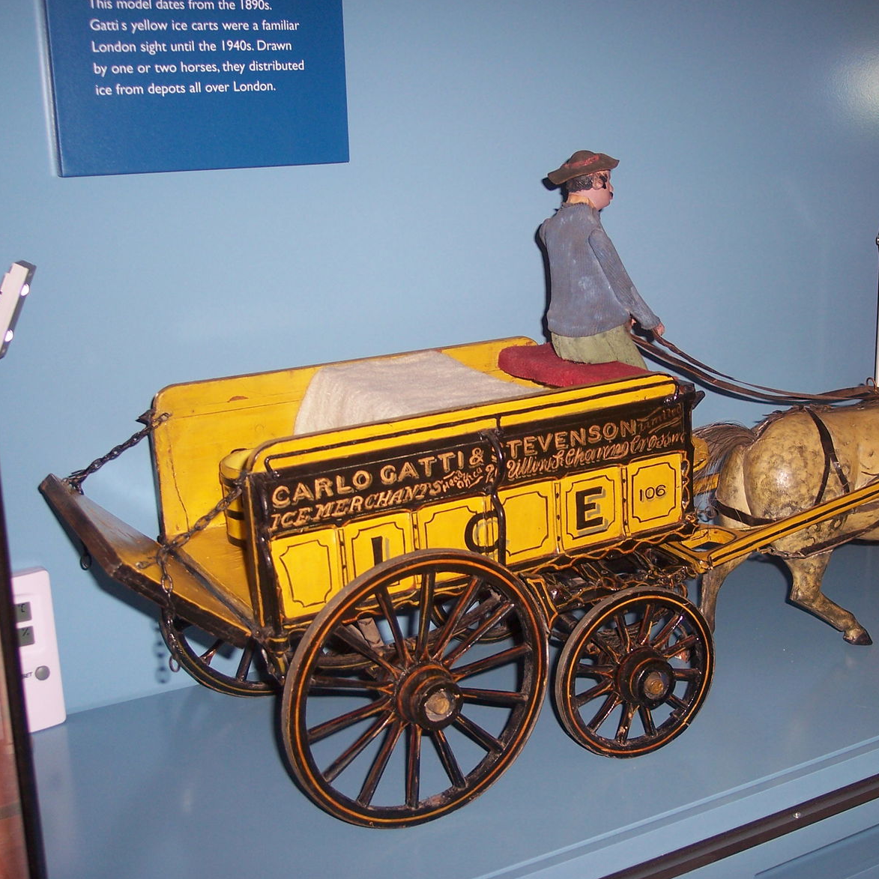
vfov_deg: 36.1
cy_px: 436
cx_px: 549
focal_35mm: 47
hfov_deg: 35.9
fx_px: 1350
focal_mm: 8
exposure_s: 1/60
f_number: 2.8
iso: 100
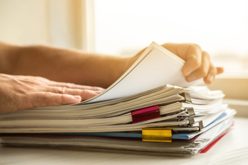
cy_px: 82
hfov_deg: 36.2
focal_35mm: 55
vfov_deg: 24.6
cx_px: 124
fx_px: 379
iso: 320
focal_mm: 55
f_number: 4
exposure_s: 1/100
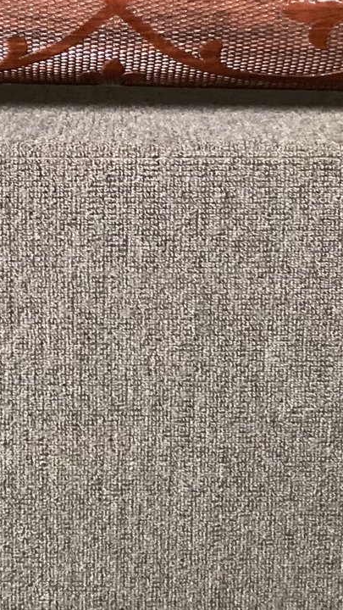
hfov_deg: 16.9
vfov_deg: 29.2
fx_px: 1148
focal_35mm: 71
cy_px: 133
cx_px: 110
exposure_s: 1/40
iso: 400
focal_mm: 3.3
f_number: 2.4
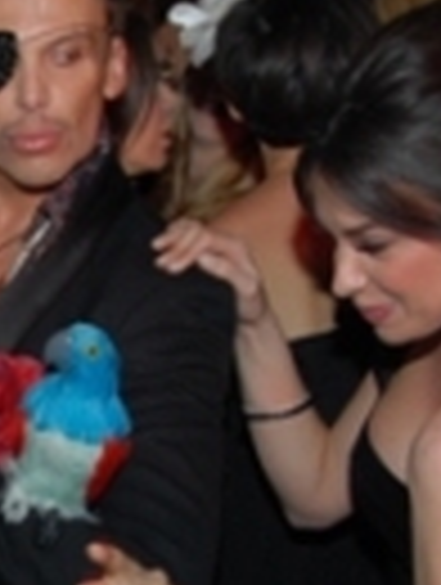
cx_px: -200
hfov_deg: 12.4
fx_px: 1947
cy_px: 416
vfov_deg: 17.0
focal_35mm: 115
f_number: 4
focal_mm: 26
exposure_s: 1/40
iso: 320
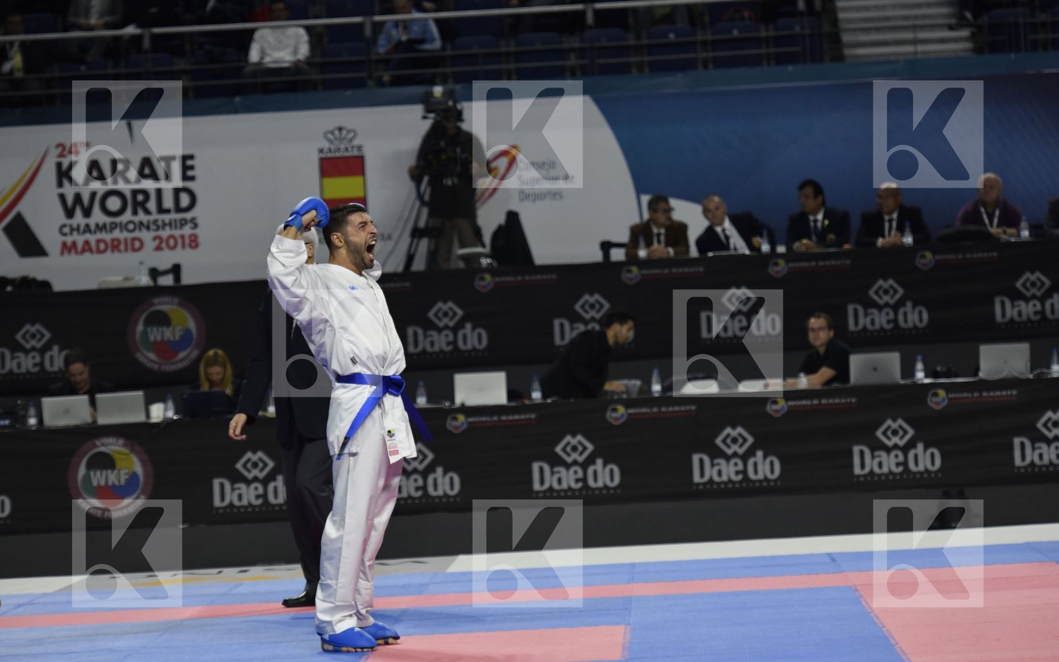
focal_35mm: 174
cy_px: 343
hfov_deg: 12.0
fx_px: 5022
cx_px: 528
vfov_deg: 7.5
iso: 1250
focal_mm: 170
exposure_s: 1/800
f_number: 4
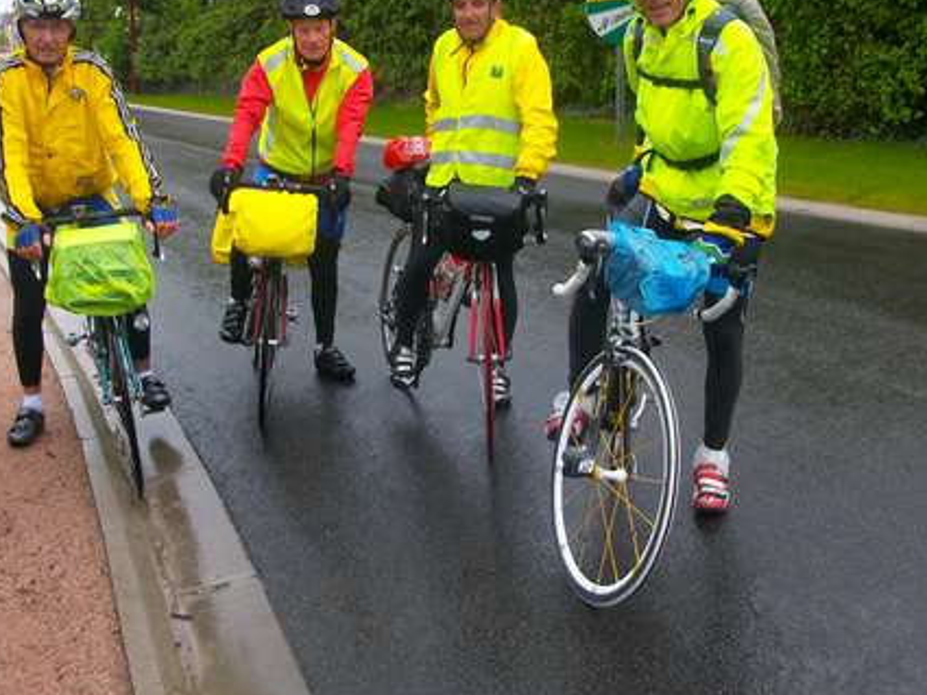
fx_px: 1286
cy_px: 336
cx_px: 382
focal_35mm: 48
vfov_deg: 30.3
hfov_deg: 39.5
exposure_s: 1/40
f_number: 2.9
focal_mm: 5.7
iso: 80
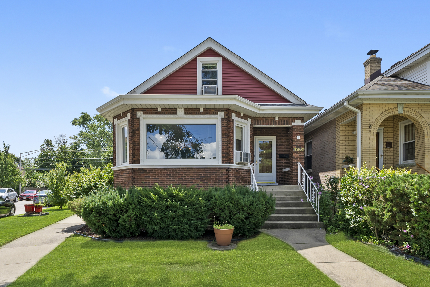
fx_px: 155
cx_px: 215
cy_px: 144
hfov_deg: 108.3
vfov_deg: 85.5
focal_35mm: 13
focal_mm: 13
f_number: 9
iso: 80
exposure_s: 1/125
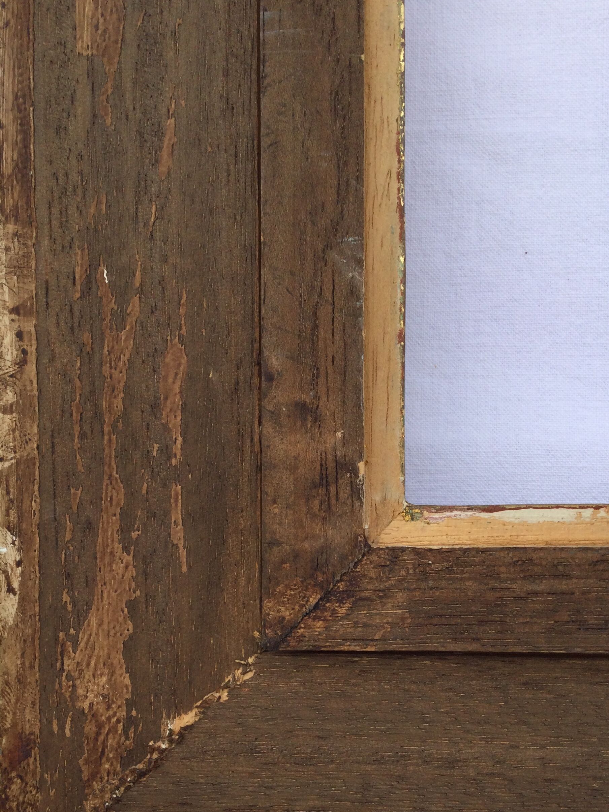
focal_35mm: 42
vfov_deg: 44.3
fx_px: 985
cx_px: 288
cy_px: 525
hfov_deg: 34.3
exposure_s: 1/646
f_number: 2.4
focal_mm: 3.3
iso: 25
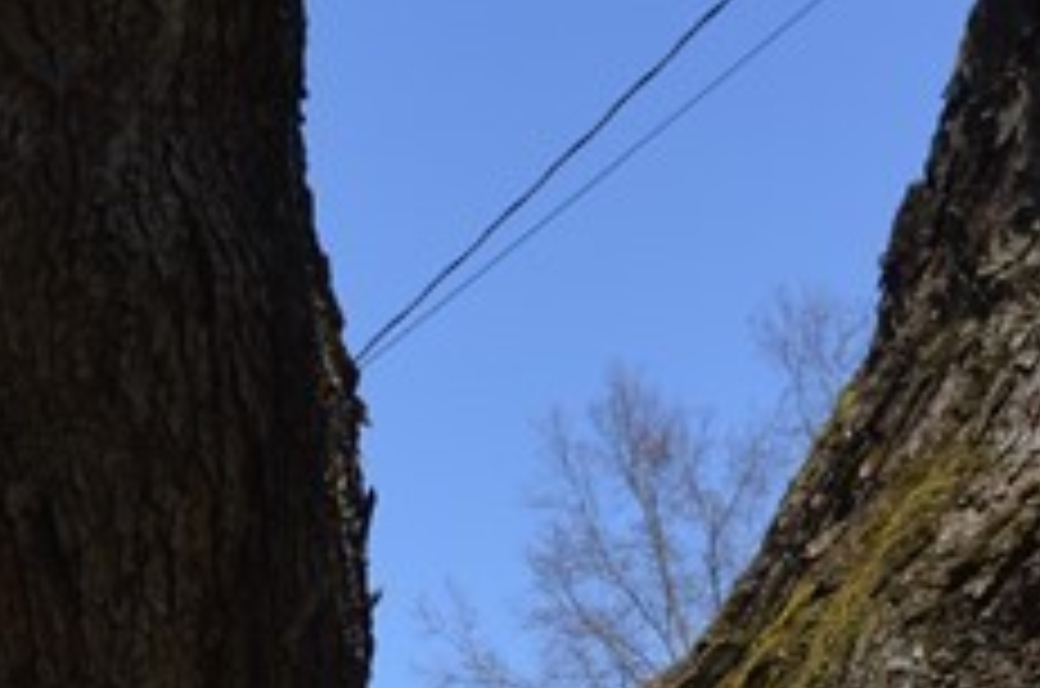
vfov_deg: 9.7
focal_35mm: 127
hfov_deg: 15.6
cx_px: -200
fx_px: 3661
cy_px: 1538
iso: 100
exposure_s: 1/320
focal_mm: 18
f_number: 6.3
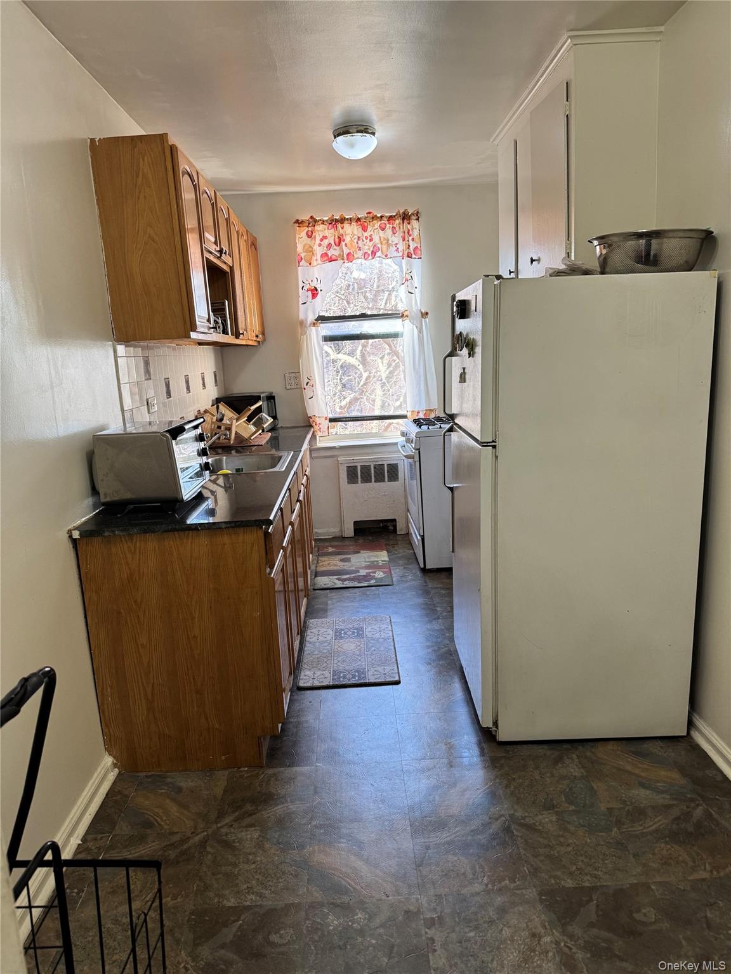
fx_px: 676
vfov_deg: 71.6
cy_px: 487
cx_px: 366
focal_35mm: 24
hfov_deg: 56.8
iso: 200
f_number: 1.78
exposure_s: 1/120
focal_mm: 6.76
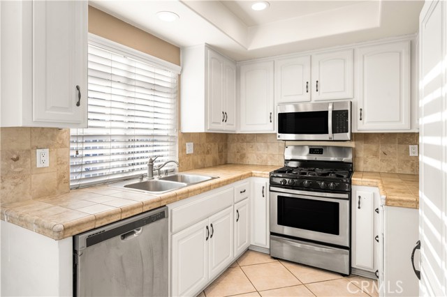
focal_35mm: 18
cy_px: 148
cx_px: 224
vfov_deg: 65.9
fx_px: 230
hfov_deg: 88.5
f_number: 9
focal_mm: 18.5
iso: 100
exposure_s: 1/40
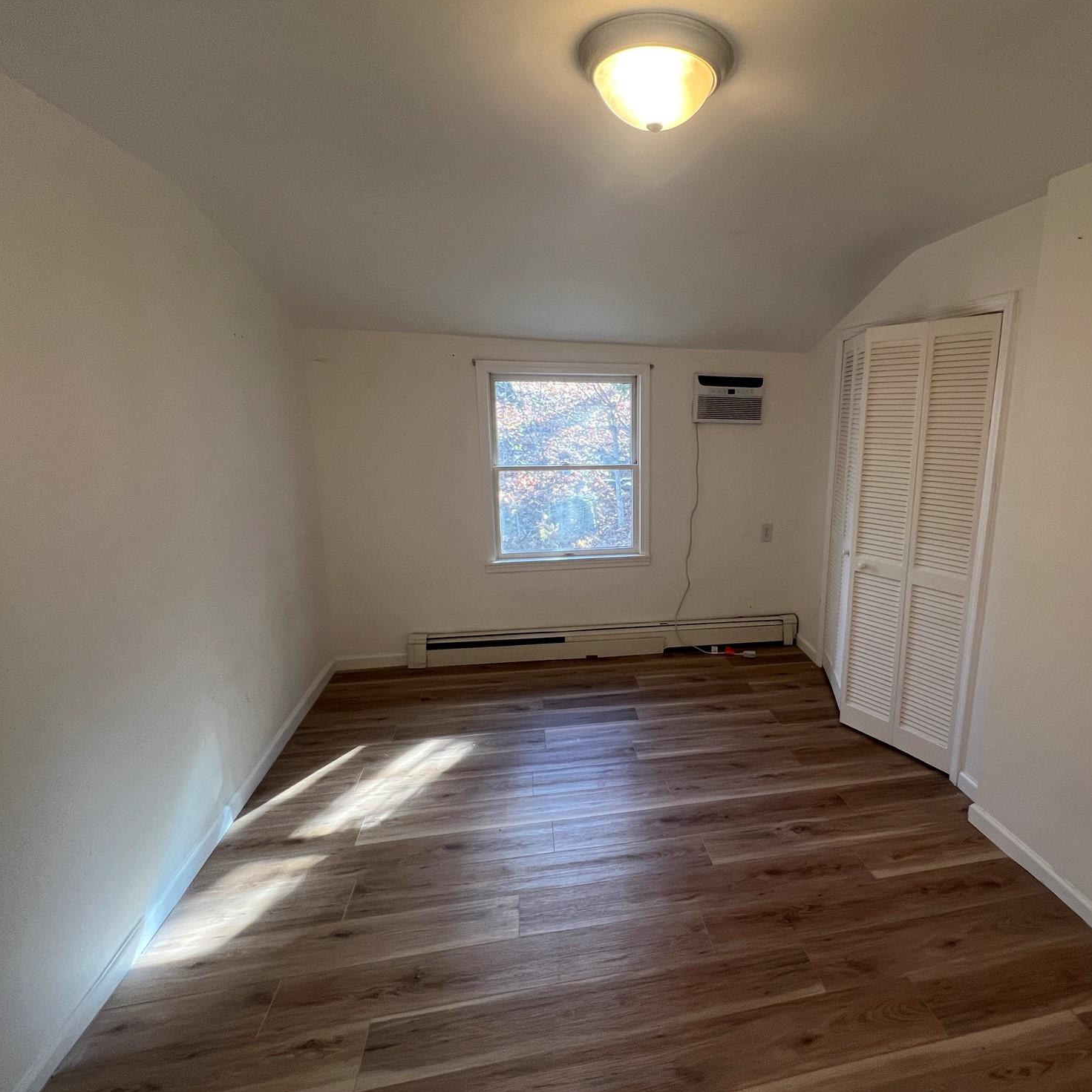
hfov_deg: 86.2
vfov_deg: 87.4
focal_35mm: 16
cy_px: 531
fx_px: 571
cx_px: 663
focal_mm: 1.57
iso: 160
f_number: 1.8
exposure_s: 1/60
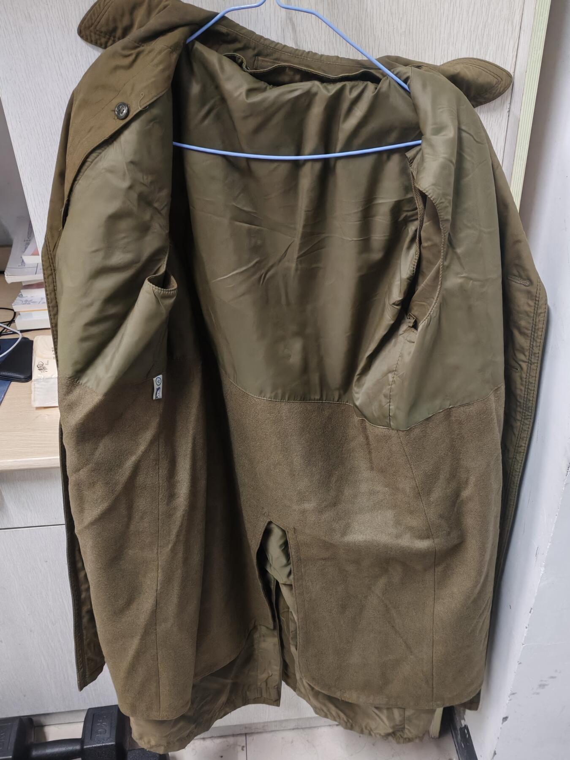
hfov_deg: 42.9
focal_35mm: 33
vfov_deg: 55.4
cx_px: 285
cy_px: 380
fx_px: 725
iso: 1000
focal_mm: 5.52
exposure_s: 1/25
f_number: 1.95
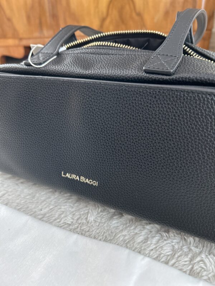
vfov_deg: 67.3
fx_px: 215
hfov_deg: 53.1
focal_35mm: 26
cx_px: 108
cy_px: 143
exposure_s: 1/61
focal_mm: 5.7
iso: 125
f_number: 1.5
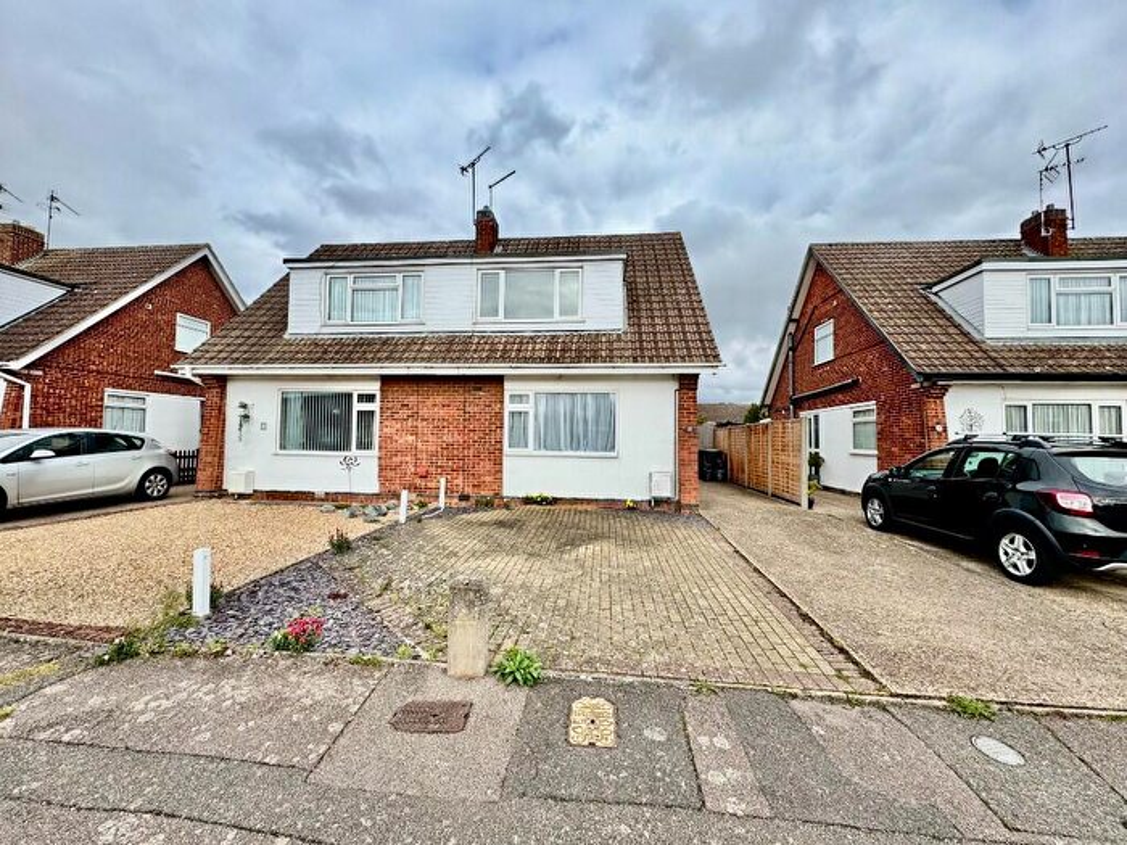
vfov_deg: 85.7
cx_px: 564
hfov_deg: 102.1
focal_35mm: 14
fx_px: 456
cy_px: 422
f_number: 2.2
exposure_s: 1/1006
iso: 40
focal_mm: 2.22
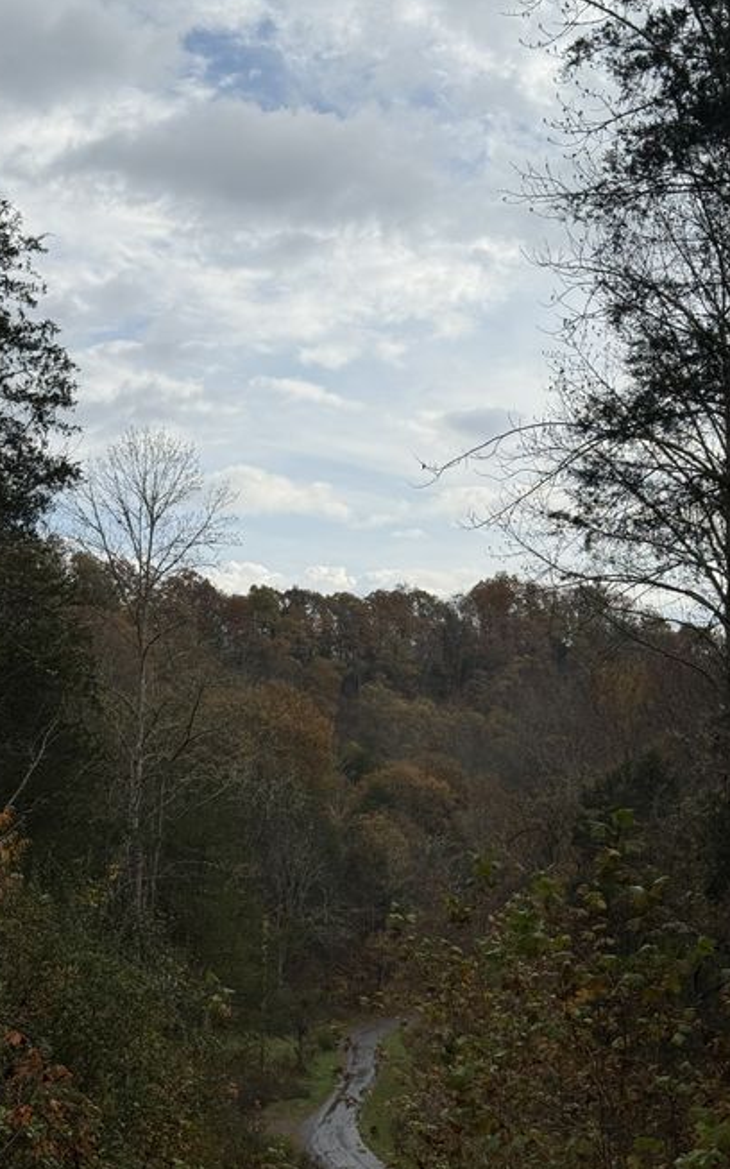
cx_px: 394
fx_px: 1656
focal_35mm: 52
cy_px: 584
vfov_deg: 38.9
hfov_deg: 24.9
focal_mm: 6.76
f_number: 1.78
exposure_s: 1/8772
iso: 64
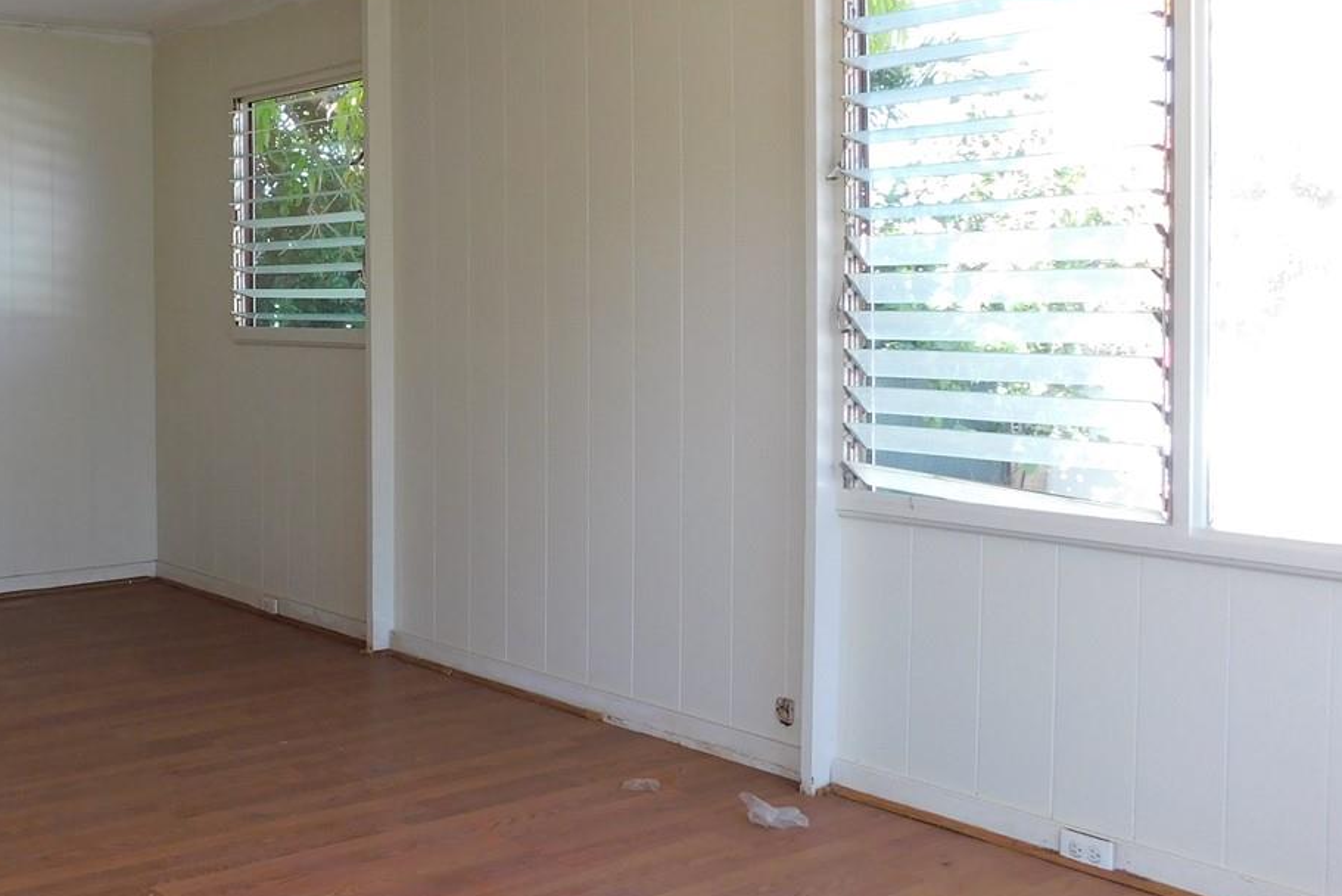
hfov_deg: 44.5
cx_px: 299
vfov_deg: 31.8
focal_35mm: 42
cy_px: 352
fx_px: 1566
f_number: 3
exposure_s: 1/60
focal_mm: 4
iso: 125
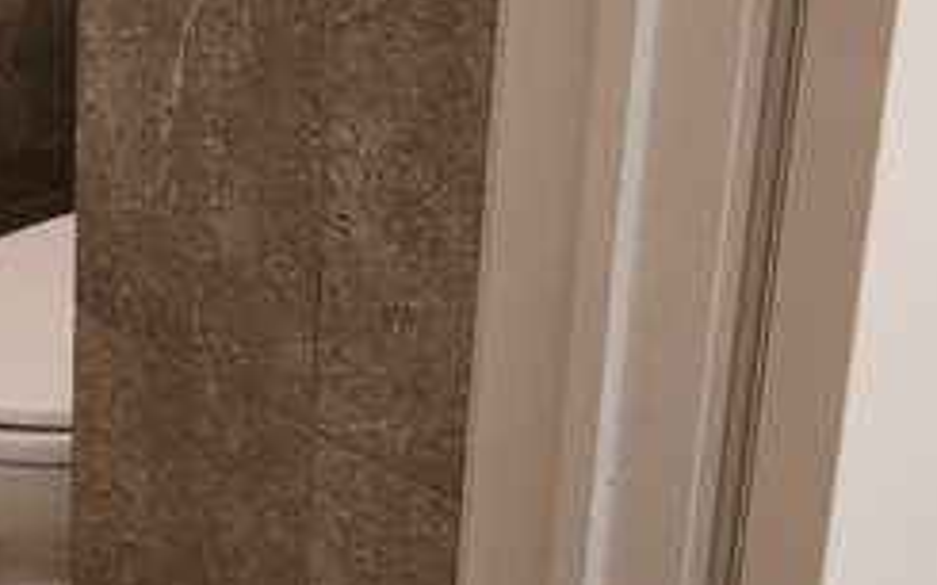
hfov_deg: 19.6
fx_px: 2604
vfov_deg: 12.7
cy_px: 88
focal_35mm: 102
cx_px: -73
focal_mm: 6.3
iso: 160
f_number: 1.7
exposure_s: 1/60
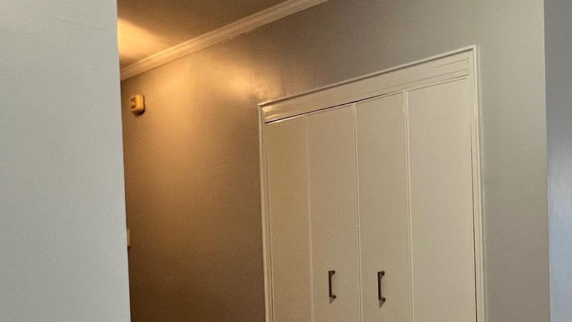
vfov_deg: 31.6
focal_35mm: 36
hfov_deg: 46.5
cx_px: 568
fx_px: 546
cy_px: 274
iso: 125
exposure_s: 1/60
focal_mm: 1.57
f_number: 1.8
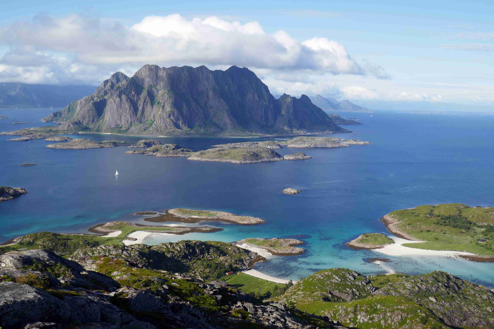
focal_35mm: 39
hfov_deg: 49.6
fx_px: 535
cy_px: 164
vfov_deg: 34.2
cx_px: 247
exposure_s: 1/1000
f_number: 4
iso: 125
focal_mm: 14.3
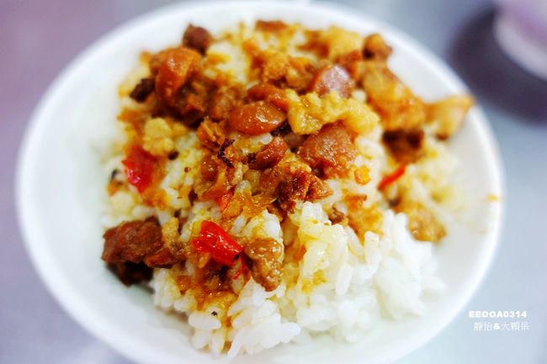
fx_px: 365
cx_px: 274
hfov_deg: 73.8
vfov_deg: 53.1
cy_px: 182
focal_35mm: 24
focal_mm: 8.8
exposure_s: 1/30
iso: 200
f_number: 1.8
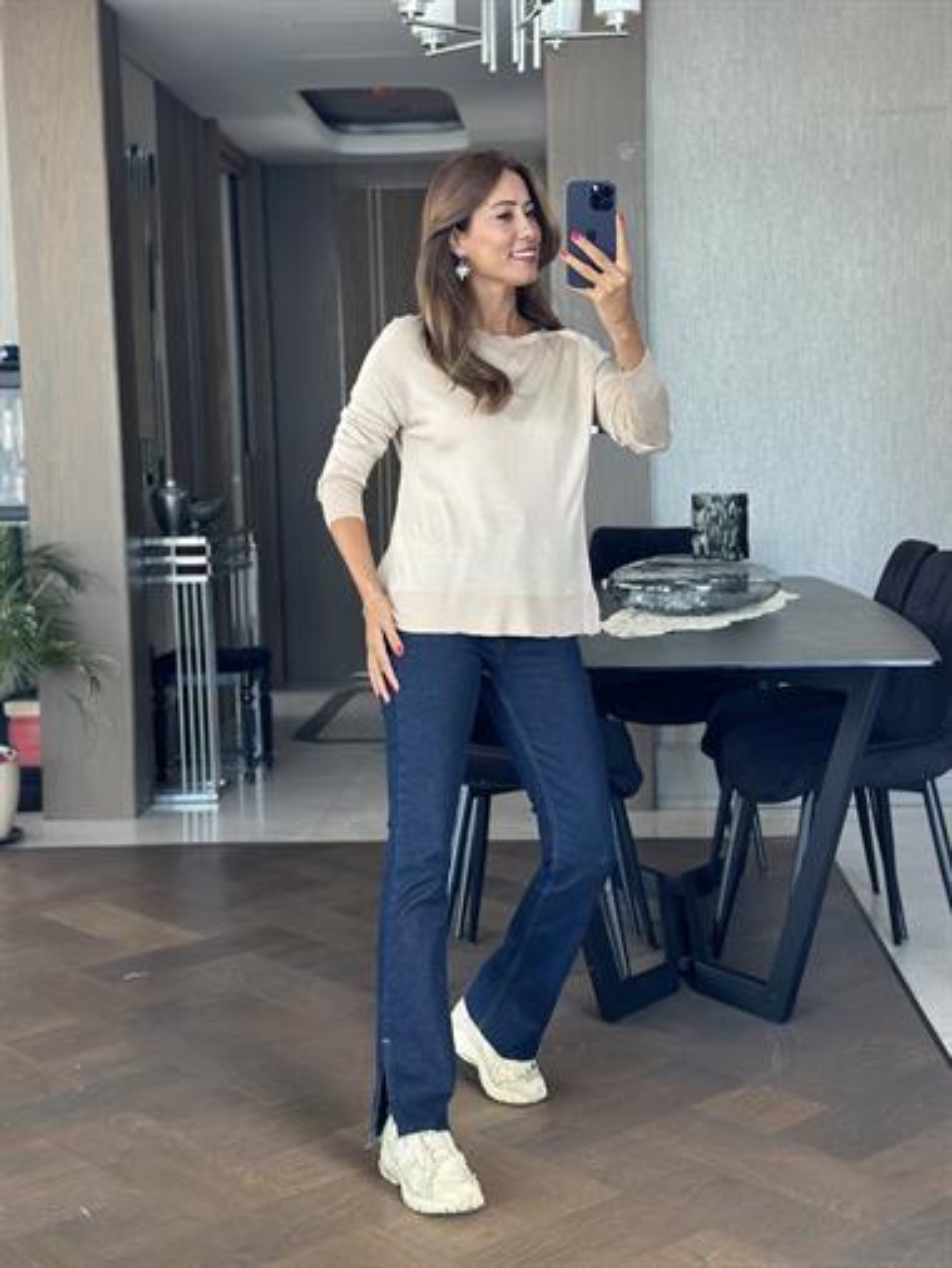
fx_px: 1759
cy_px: 634
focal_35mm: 48
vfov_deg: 39.6
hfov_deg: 30.3
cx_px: 476
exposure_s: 1/77
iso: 125
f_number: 1.78
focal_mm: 6.86
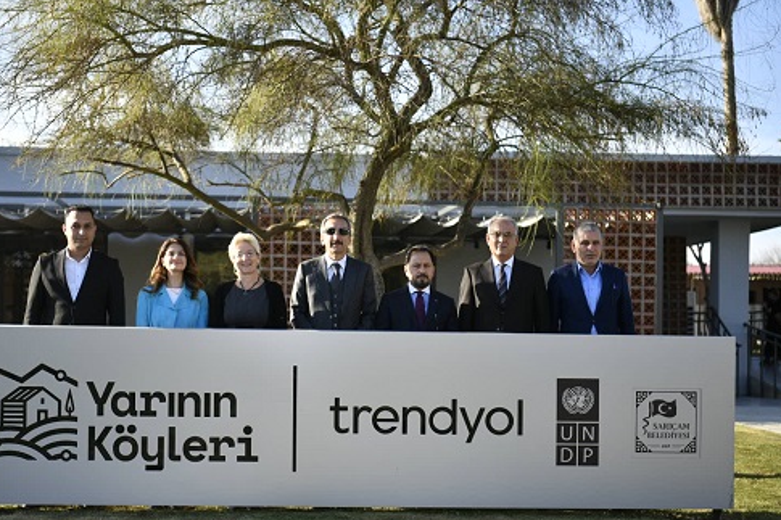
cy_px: 285
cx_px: 343
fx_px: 1279
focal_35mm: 59
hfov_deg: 33.9
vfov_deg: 23.0
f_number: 2.8
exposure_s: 1/6400
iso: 640
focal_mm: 52
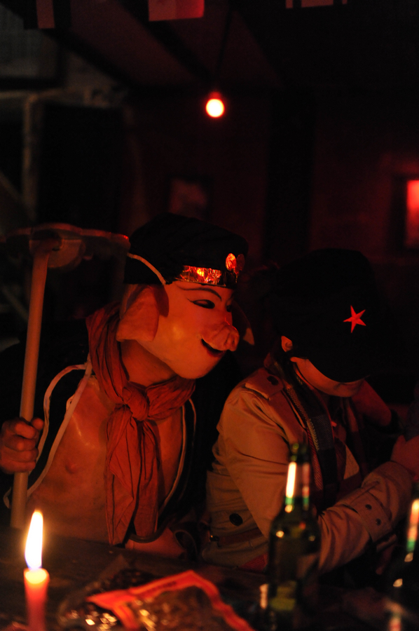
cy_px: 316
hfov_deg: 37.8
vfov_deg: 54.5
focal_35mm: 35
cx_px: 210
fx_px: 612
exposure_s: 1/200
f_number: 1.4
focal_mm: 35
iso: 5000
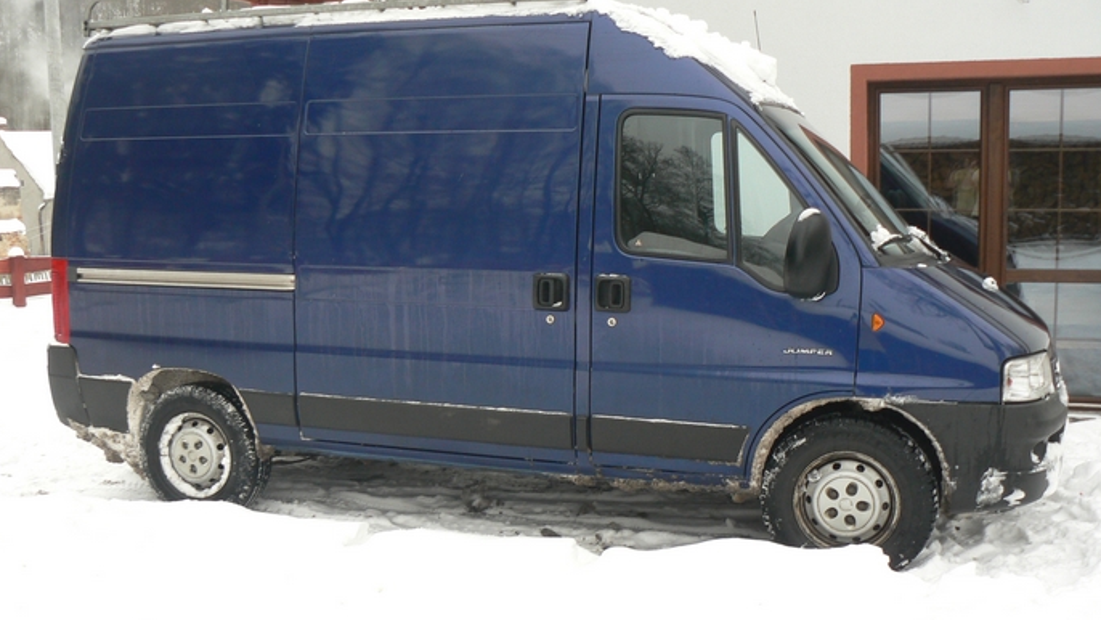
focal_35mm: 40
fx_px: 1168
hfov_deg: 50.5
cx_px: 550
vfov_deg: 29.7
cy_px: 332
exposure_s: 1/30
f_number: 2.8
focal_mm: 6
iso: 80
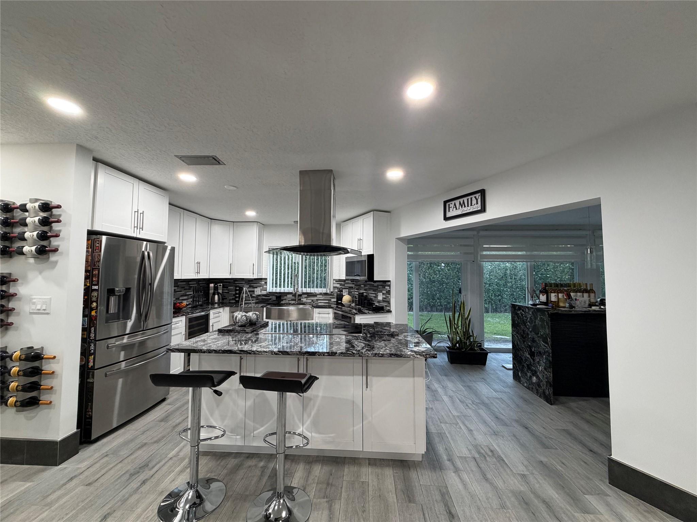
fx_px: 282
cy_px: 261
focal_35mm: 14
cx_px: 348
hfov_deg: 102.1
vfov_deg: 85.7
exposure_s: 1/60
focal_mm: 2.22
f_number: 2.2
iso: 250
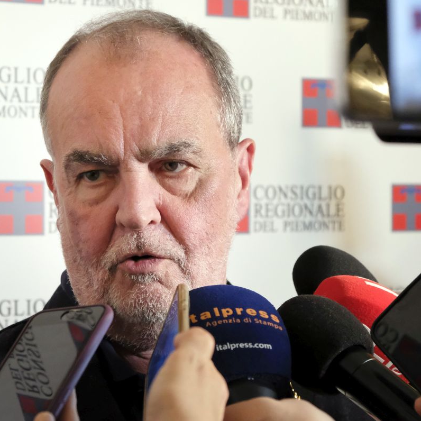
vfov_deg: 21.1
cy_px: 210
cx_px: 146
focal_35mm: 82
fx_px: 1128
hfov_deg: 21.1
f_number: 4
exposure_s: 1/250
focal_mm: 42.5
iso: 6400
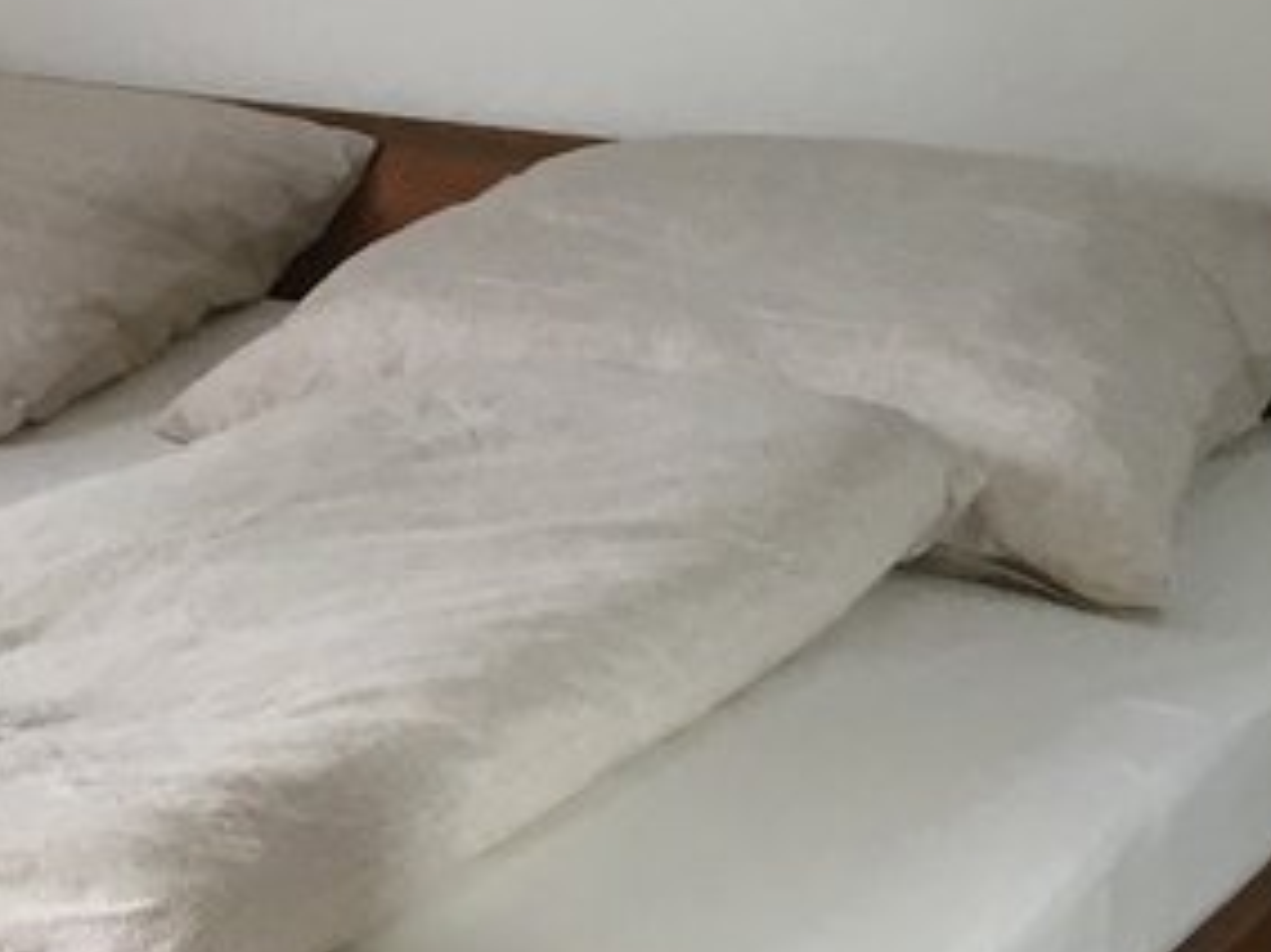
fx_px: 4514
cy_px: 799
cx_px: -638
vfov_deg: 12.0
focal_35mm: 123
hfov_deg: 14.9
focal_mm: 4.15
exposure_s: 1/33
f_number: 2.2
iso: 64
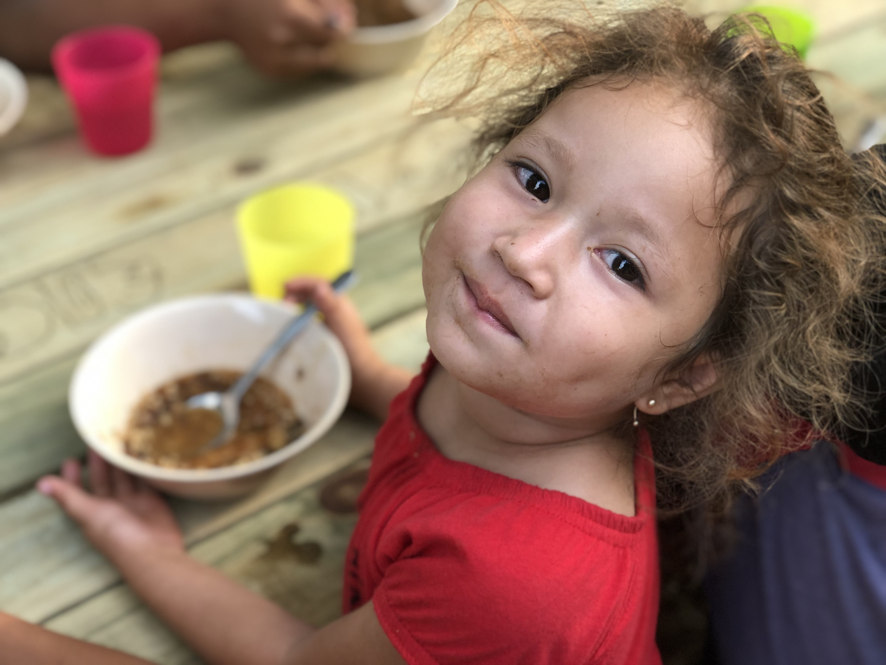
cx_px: 443
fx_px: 1331
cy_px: 332
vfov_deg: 28.0
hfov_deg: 36.8
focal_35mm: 52
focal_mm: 6
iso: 32
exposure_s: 1/60
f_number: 2.4
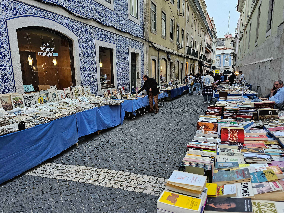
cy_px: 113
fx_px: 213
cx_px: 135
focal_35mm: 26
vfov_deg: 53.0
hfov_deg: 67.3
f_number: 1.7
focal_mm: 6.3
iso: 125
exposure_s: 1/100
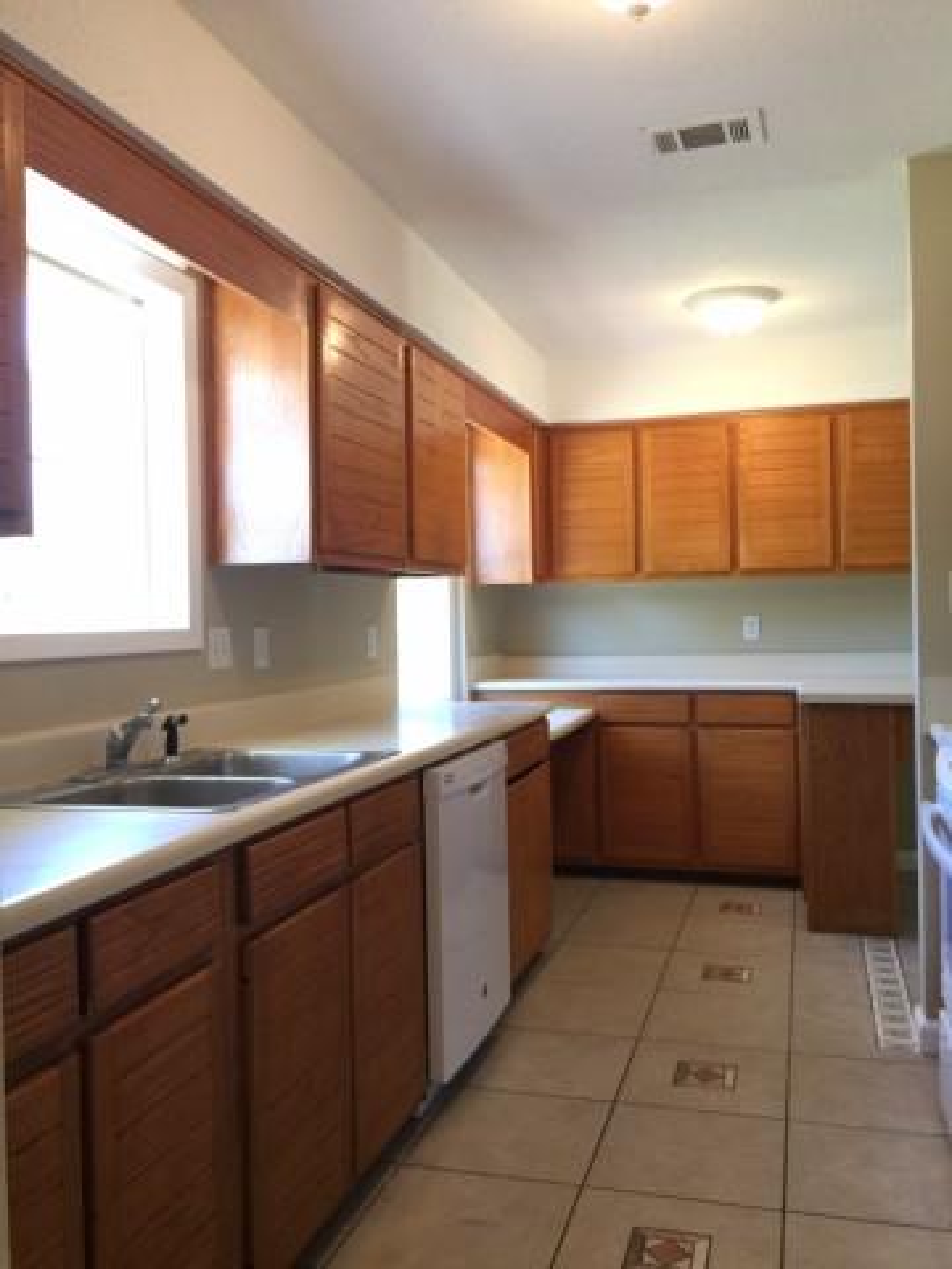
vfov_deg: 61.7
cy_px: 634
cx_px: 476
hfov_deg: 48.2
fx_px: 1063
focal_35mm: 29
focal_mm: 4.15
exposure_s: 1/15
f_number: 2.2
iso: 40
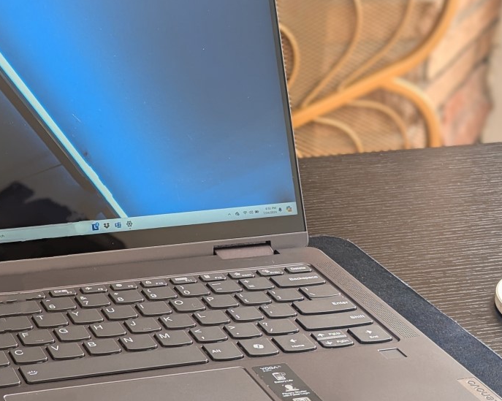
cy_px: 217
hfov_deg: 19.4
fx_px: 1455
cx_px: 94
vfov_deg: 15.7
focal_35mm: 98
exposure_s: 1/78.4
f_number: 1.85
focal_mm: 6.81
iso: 39
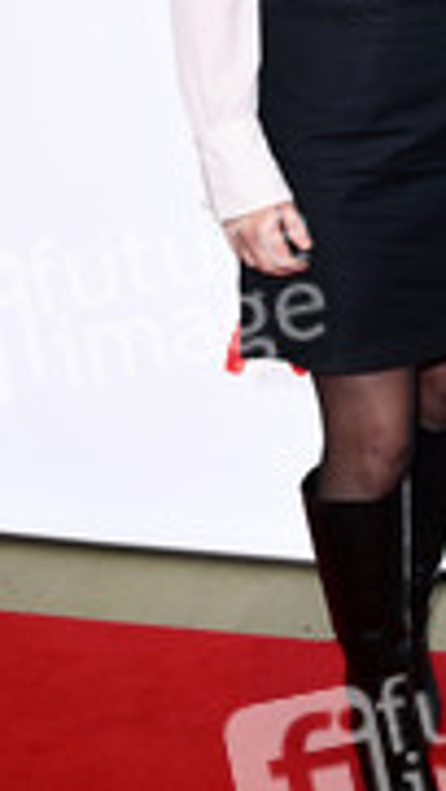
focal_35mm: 74
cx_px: 577
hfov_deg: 15.6
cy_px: 96
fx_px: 1554
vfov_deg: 27.7
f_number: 6.3
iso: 1000
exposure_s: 1/200
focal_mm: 32
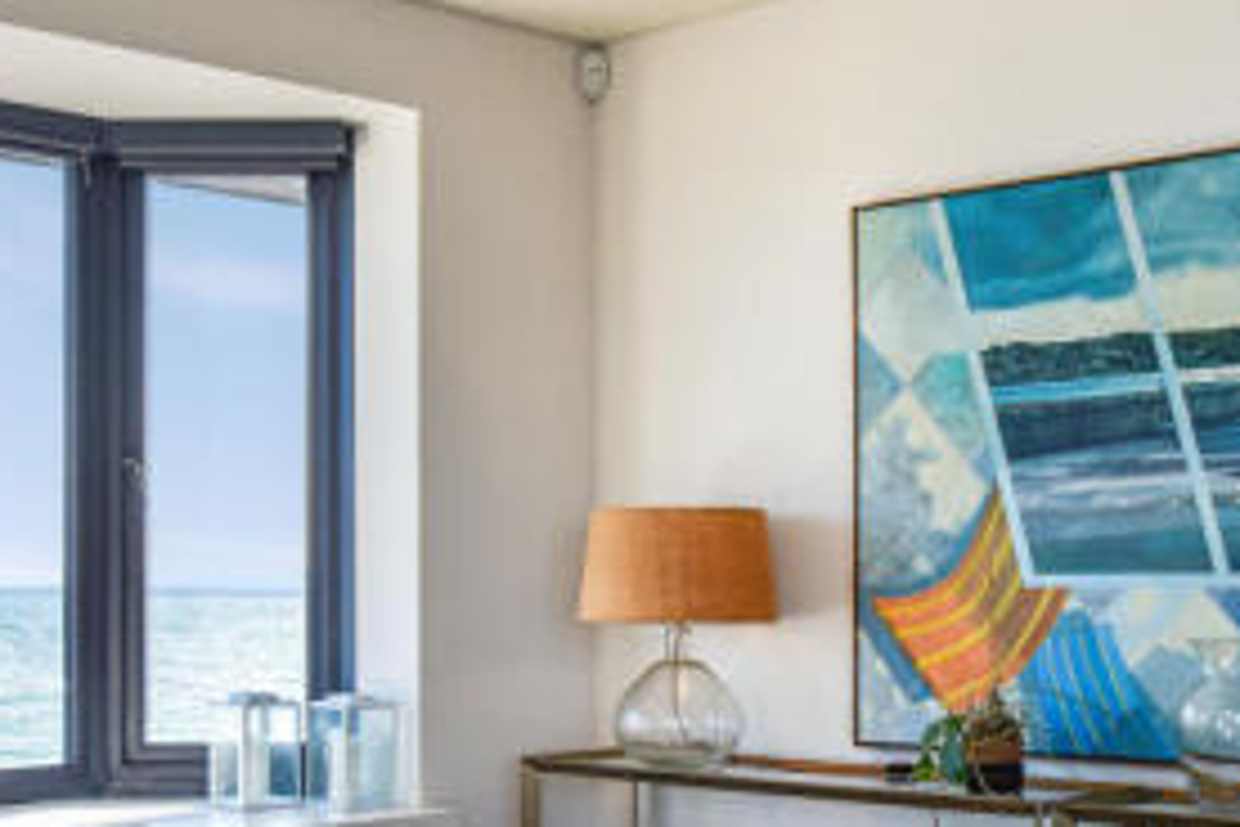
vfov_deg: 23.6
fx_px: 1963
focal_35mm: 57
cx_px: 658
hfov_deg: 35.0
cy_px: 614
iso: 320
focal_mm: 24
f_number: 9
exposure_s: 1/200
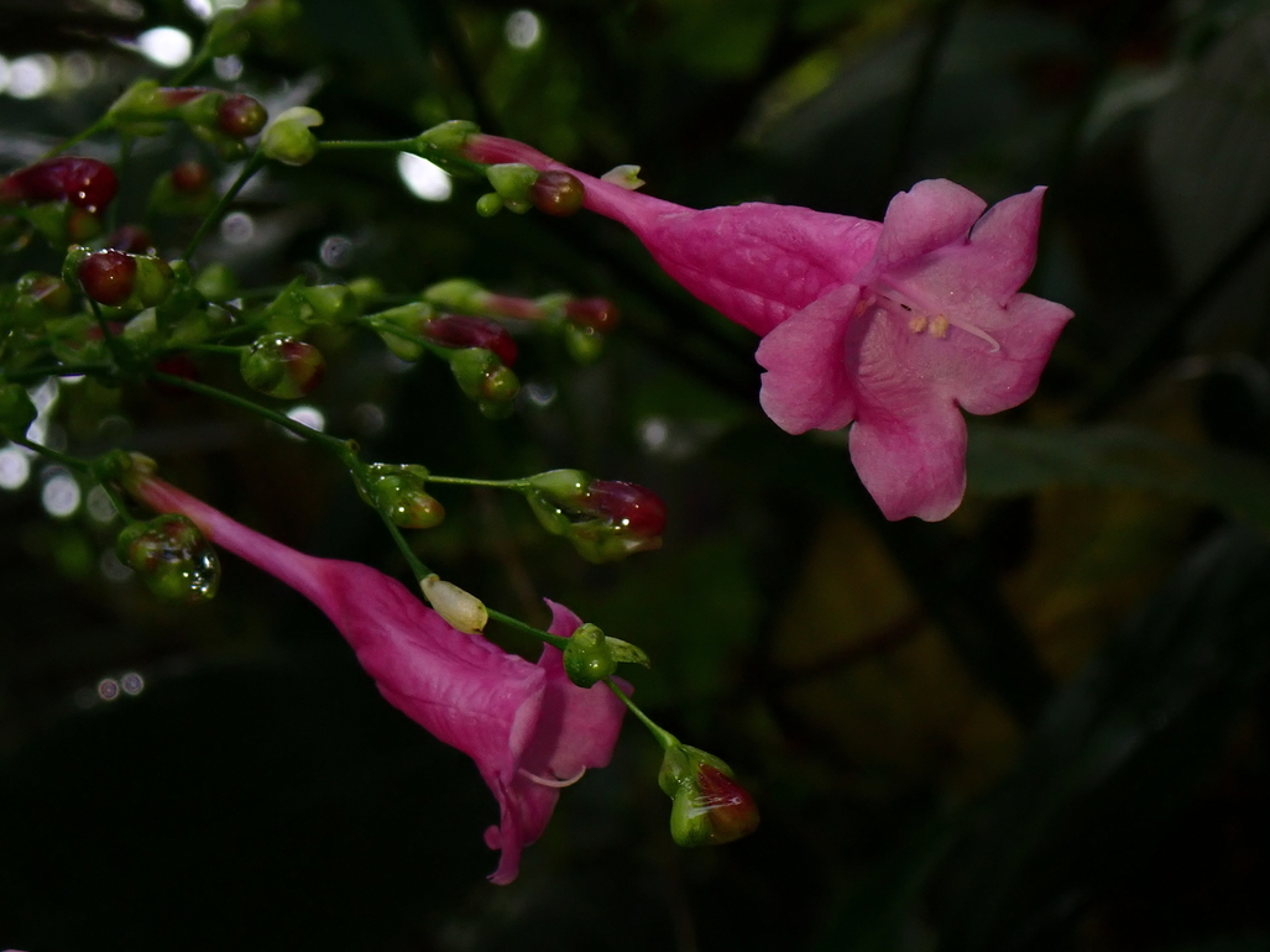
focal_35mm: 111
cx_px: 678
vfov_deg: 13.3
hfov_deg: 17.7
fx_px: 4072
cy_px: 499
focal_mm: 18
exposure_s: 1/200
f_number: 6.3
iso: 250
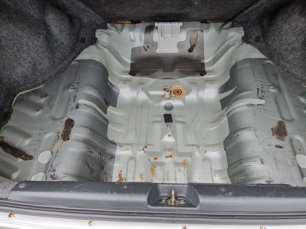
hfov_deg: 71.6
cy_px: 114
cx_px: 153
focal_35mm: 24
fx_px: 212
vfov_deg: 56.8
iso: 50
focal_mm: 6.7
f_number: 1.8
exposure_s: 1/120
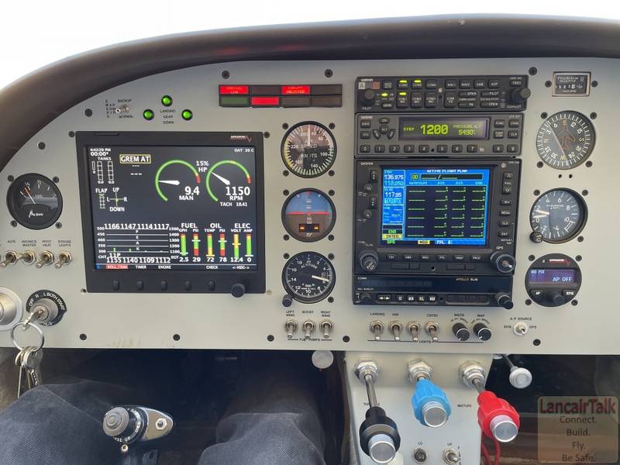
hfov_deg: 67.3
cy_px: 232
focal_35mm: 26
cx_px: 310
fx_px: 466
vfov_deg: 53.1
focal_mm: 4.2
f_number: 1.6
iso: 125
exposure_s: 1/108
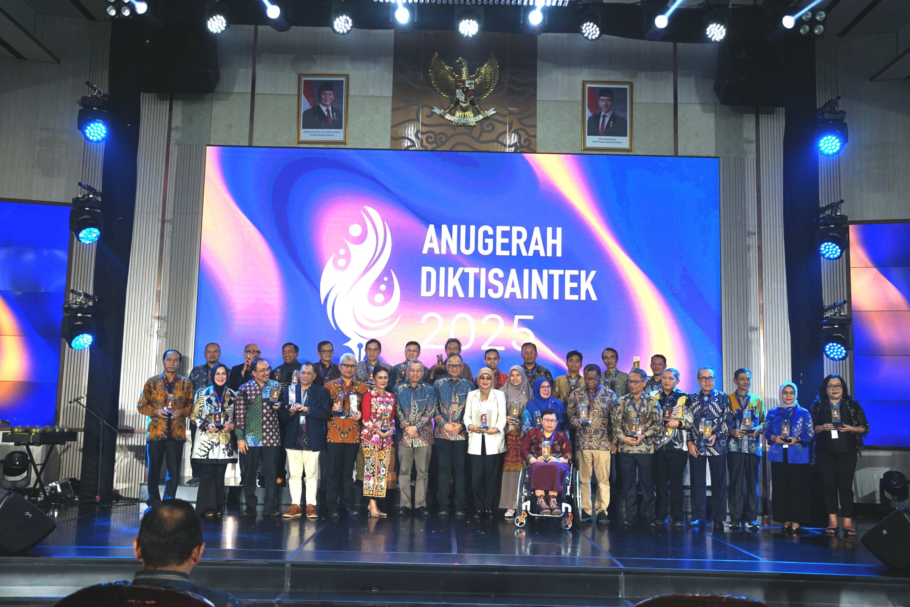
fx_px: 885
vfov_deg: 37.9
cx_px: 455
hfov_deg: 54.4
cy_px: 304
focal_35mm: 35
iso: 500
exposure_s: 1/160
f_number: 4
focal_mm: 35
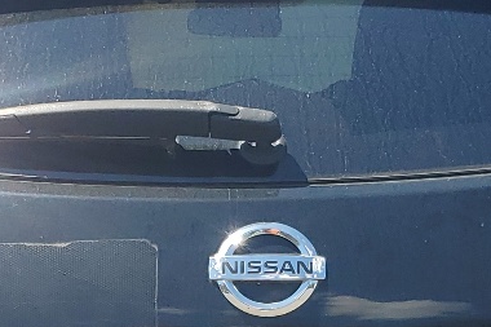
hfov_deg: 18.0
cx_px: 235
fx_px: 1554
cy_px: 424
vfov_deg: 11.7
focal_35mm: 114
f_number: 1.5
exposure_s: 1/2000
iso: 50
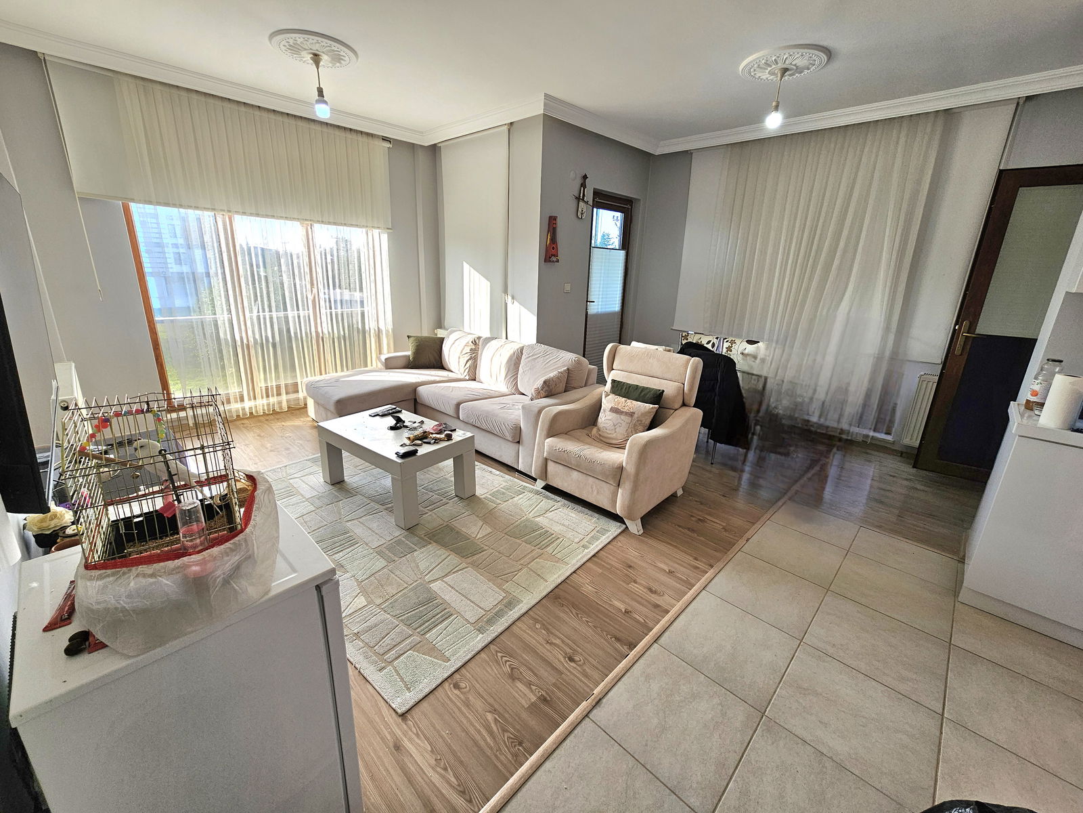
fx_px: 407
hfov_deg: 106.2
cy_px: 406
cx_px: 542
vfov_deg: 89.9
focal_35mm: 13
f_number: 2.2
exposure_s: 1/112
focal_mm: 2.2
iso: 50
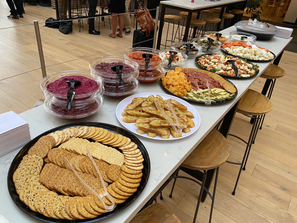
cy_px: 108
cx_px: 143
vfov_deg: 51.3
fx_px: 232
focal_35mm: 27
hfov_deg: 65.3
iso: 80
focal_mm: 4.25
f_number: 1.8
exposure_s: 1/60
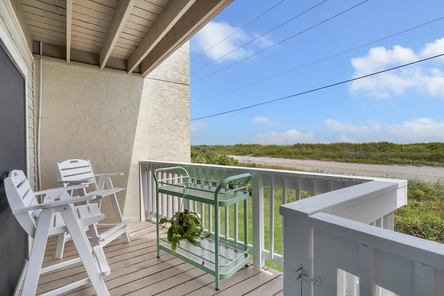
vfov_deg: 70.4
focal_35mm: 17
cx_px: 222
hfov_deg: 93.3
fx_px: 210
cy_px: 148
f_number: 16
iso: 100
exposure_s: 1/80
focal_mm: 17
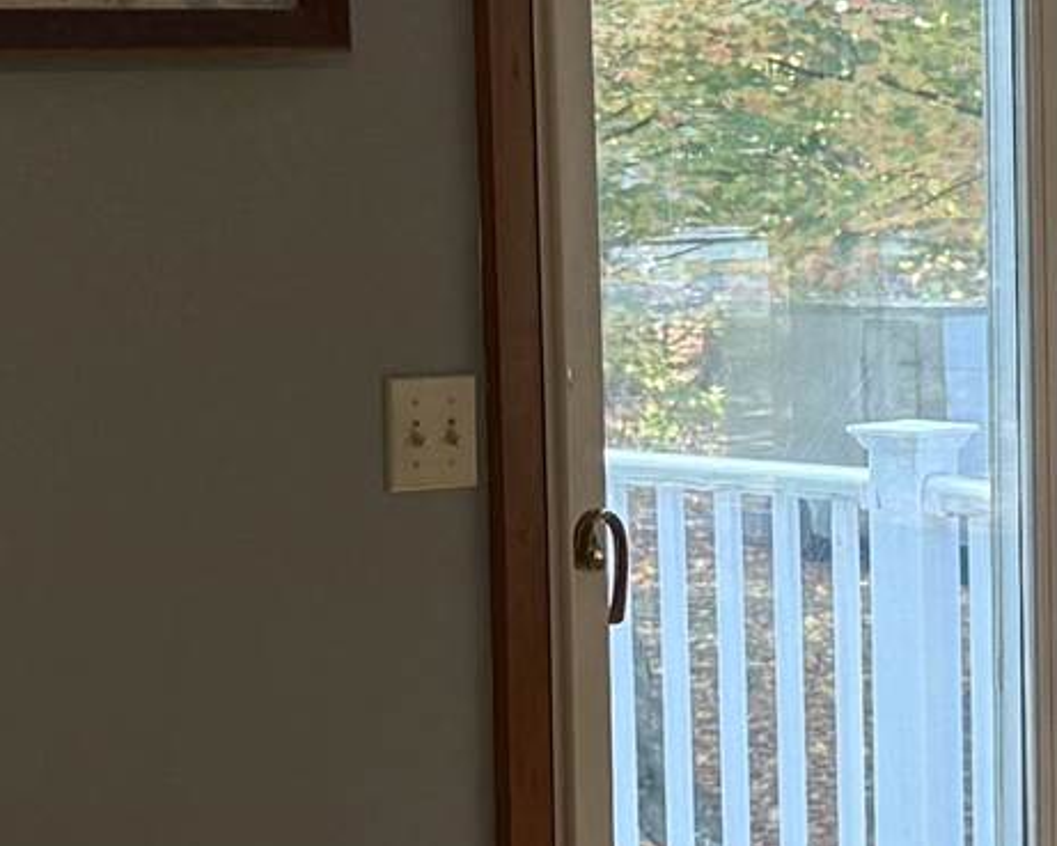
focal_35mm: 156
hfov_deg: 11.5
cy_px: 731
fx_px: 4881
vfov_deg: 9.9
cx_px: 1869
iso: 125
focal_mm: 6.76
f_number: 1.78
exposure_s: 1/121
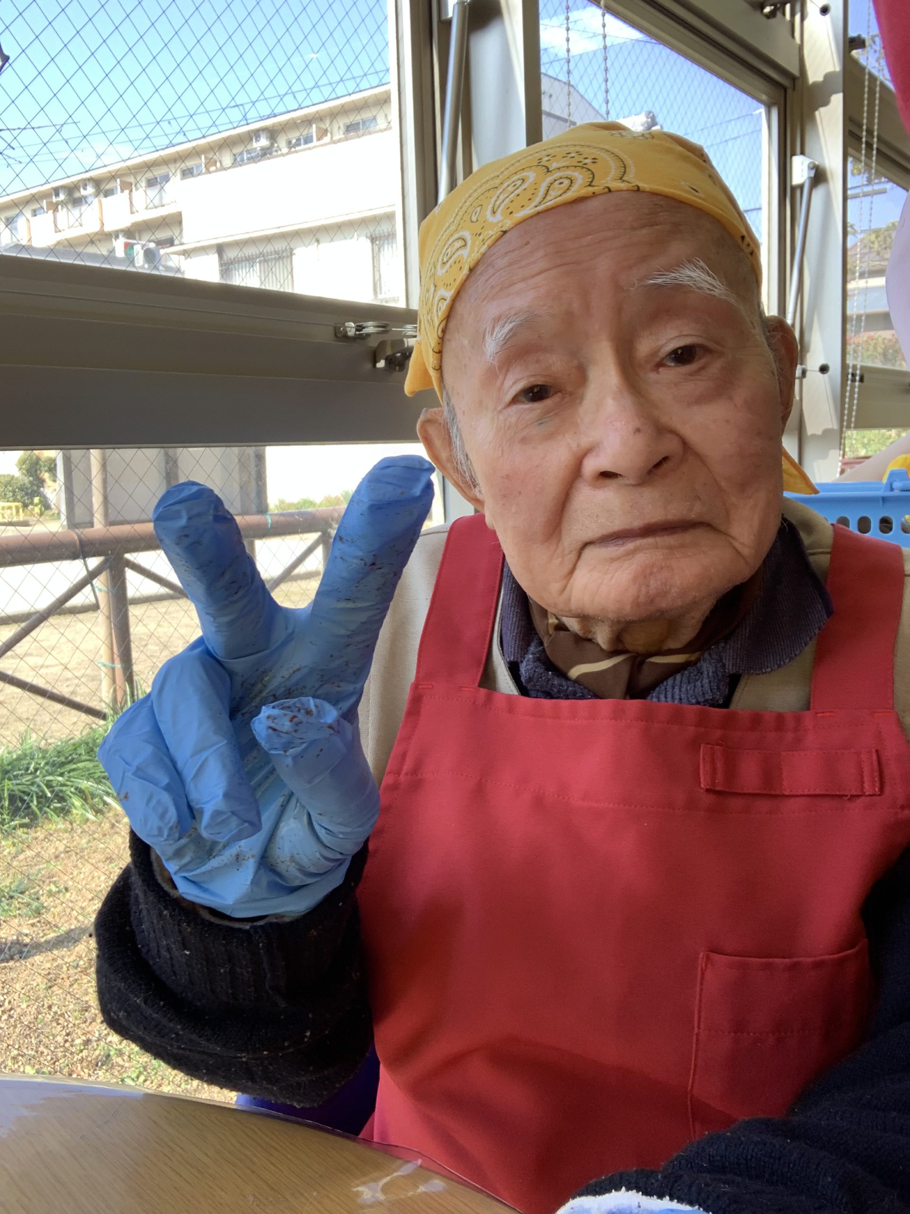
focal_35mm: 32
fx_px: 1122
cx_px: 455
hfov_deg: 44.2
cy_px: 607
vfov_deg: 56.8
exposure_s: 1/121
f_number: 2.2
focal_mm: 2.87
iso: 40
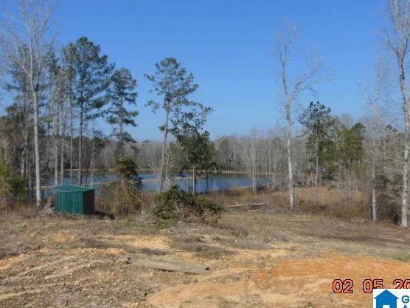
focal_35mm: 38
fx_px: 450
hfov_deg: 48.9
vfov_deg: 37.7
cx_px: 226
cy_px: 146
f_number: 8.2
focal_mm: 5.8
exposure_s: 1/250
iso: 80
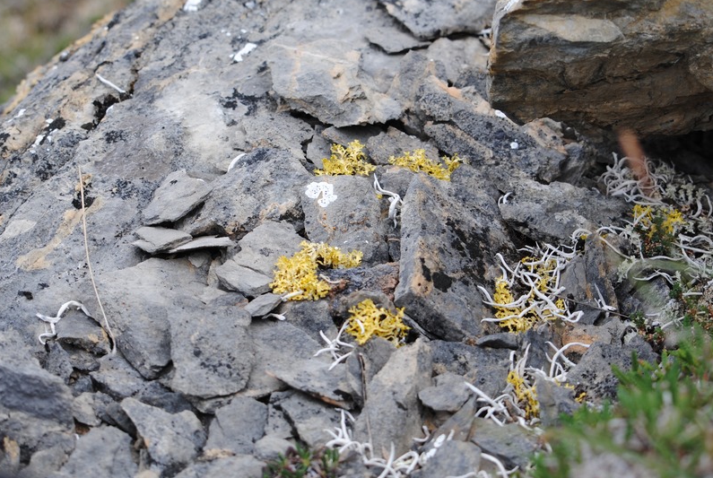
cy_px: 204
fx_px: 2056
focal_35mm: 104
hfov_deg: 19.7
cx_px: 367
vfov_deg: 13.3
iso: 100
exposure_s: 1/160
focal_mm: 55
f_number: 6.3
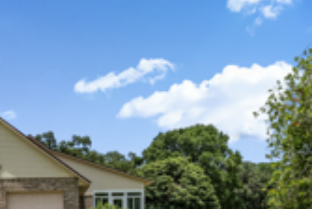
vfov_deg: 27.7
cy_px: 231
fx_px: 385
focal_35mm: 44
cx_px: 28
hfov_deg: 40.6
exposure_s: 1/1250
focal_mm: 11
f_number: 8
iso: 320
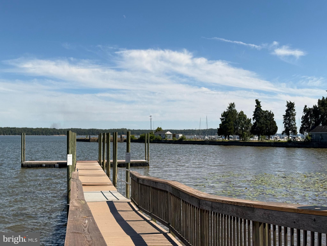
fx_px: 453
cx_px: 164
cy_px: 123
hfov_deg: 39.7
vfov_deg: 30.3
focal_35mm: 48
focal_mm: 6.76
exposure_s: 1/6024
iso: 64
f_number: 1.78
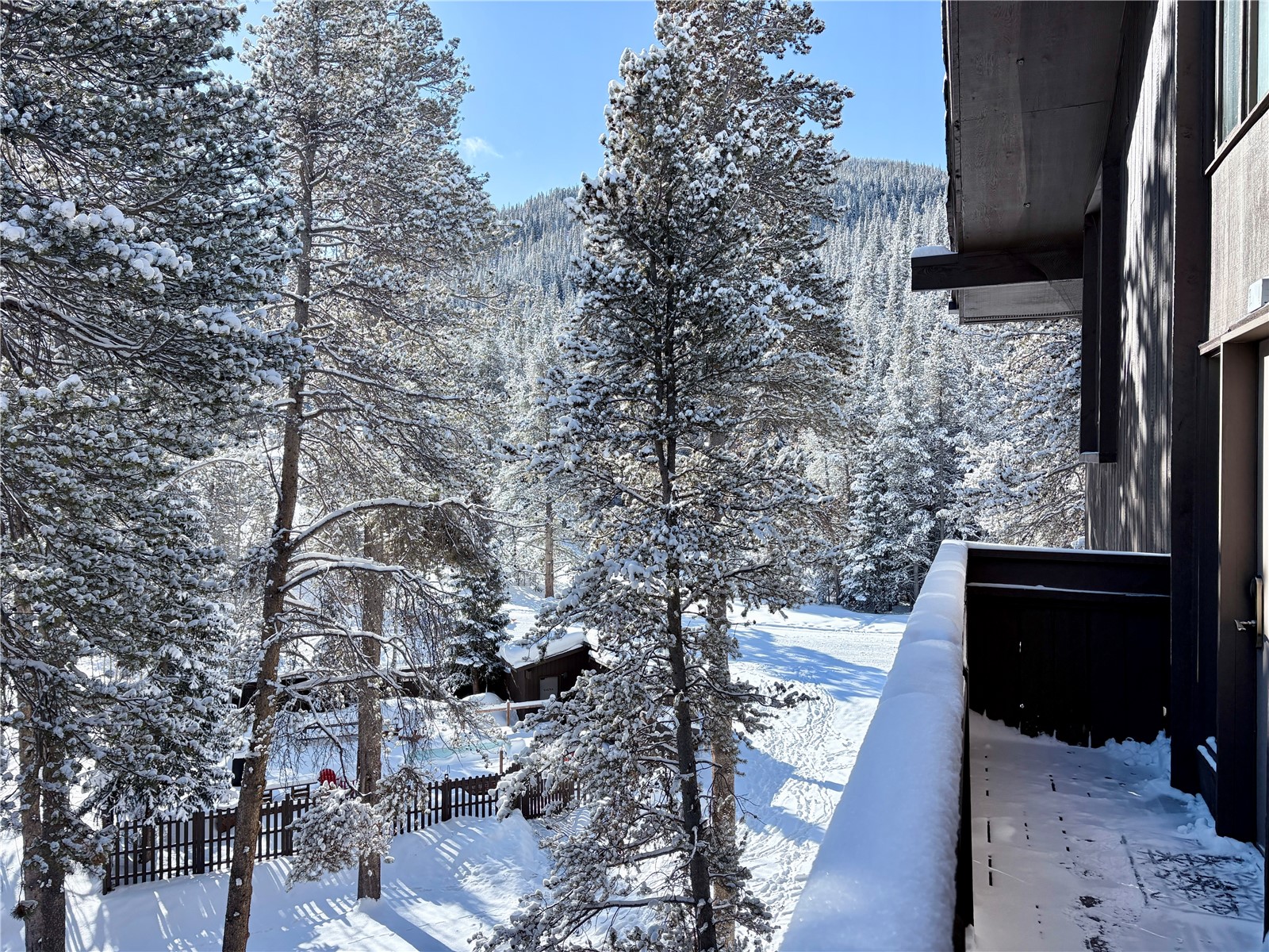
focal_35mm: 26
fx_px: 953
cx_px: 634
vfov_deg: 53.1
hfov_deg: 67.3
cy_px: 476
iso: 64
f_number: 1.6
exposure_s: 1/2141
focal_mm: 5.96
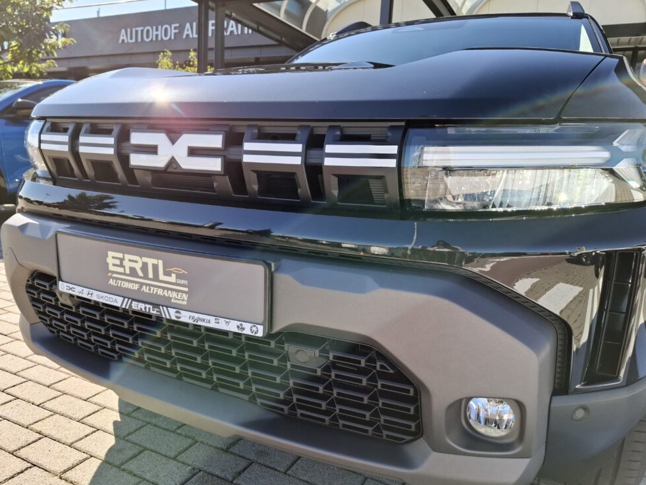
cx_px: 333
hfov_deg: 71.6
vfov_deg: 56.8
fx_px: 448
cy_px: 249
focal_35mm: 24
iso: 50
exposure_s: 1/769
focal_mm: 5.54
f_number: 1.8
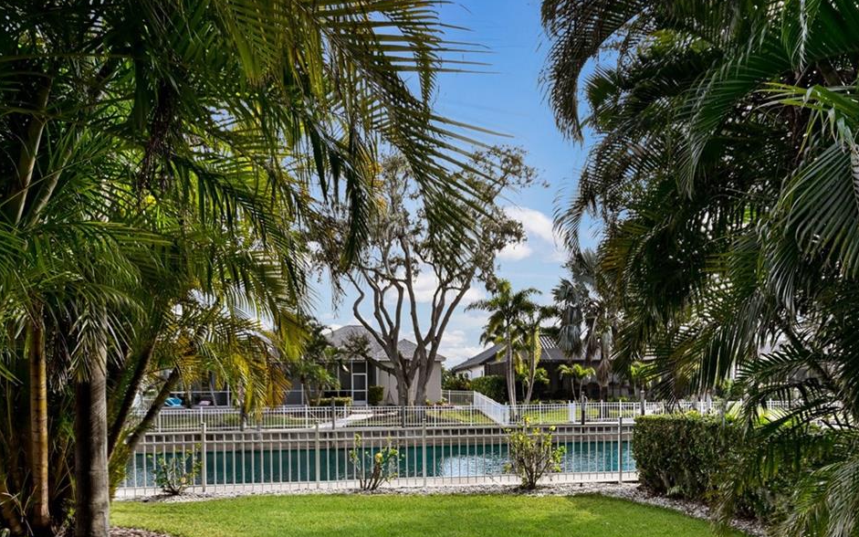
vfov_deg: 45.9
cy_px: 404
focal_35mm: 26
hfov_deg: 70.4
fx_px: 609
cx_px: 442
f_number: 8
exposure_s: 1/400
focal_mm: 15
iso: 3200
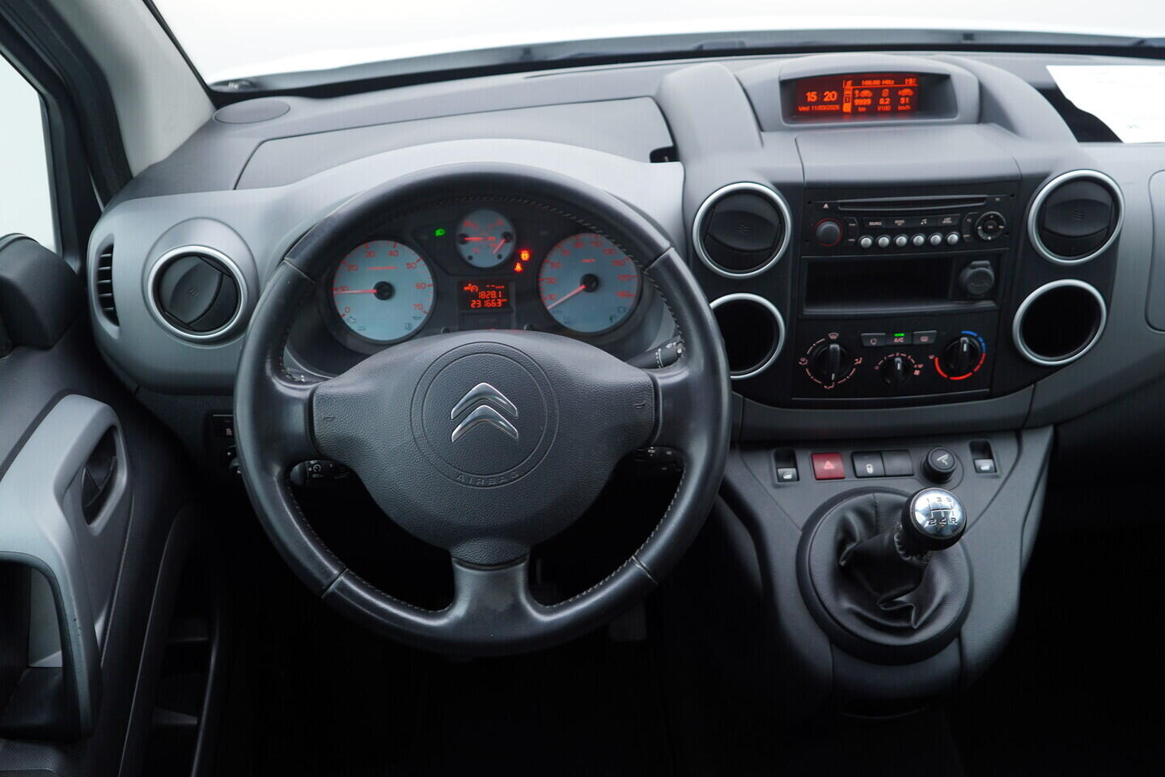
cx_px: 582
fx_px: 1165
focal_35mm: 36
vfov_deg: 36.9
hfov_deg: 53.1
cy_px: 388
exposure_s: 1/40
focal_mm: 24
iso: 125
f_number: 2.8
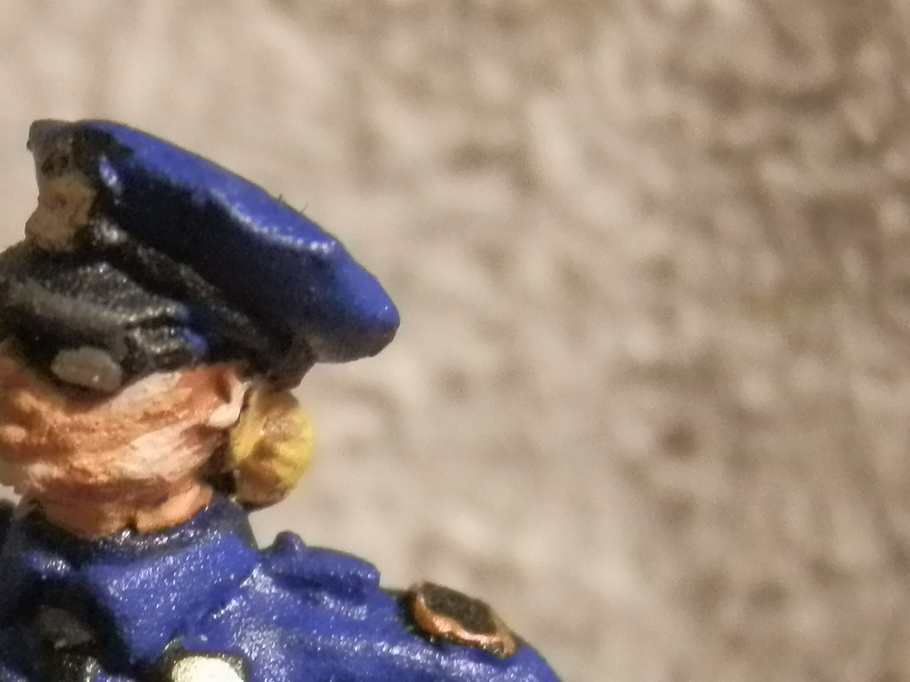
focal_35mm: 176
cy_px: 585
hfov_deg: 11.1
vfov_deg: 8.4
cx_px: -16
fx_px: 4628
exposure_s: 1/60
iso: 400
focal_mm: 10.99
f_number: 3.7
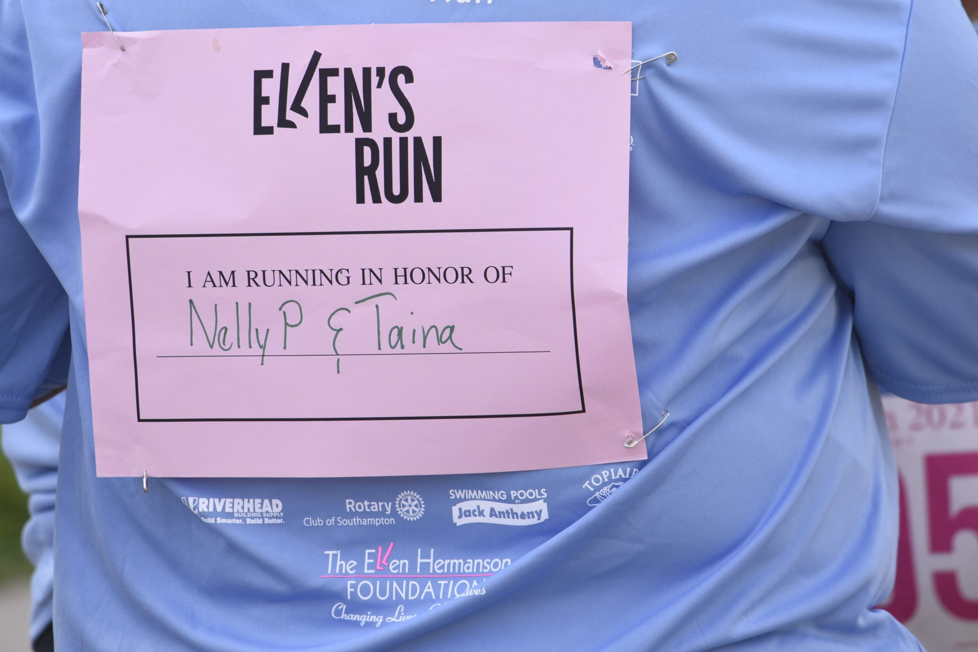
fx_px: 8014
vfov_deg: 4.7
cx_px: 433
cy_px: 226
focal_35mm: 295
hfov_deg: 7.0
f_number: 4.8
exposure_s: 1/640
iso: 400
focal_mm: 140
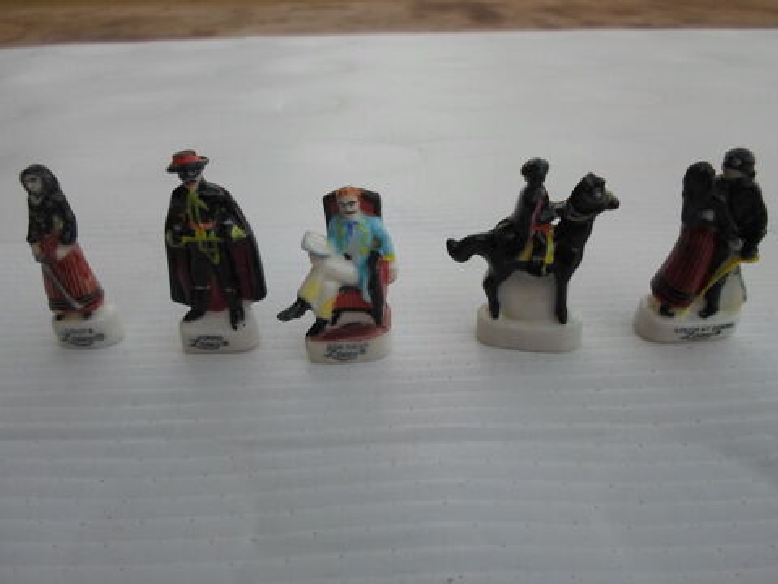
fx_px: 562
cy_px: 292
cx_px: 389
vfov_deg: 54.9
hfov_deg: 69.4
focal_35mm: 25
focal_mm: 4.5
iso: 80
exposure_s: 1/1000
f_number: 2.5
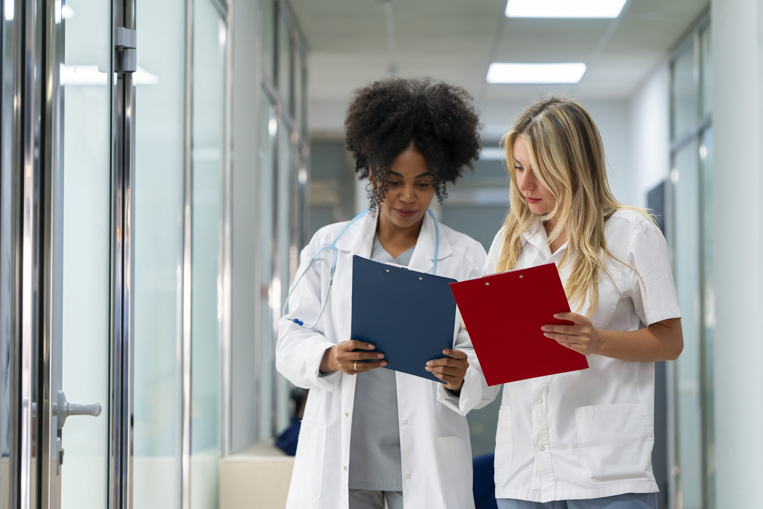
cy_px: 254
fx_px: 1801
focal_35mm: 85
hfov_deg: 23.9
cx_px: 382
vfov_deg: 16.1
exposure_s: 1/160
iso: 640
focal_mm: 85
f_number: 2.8
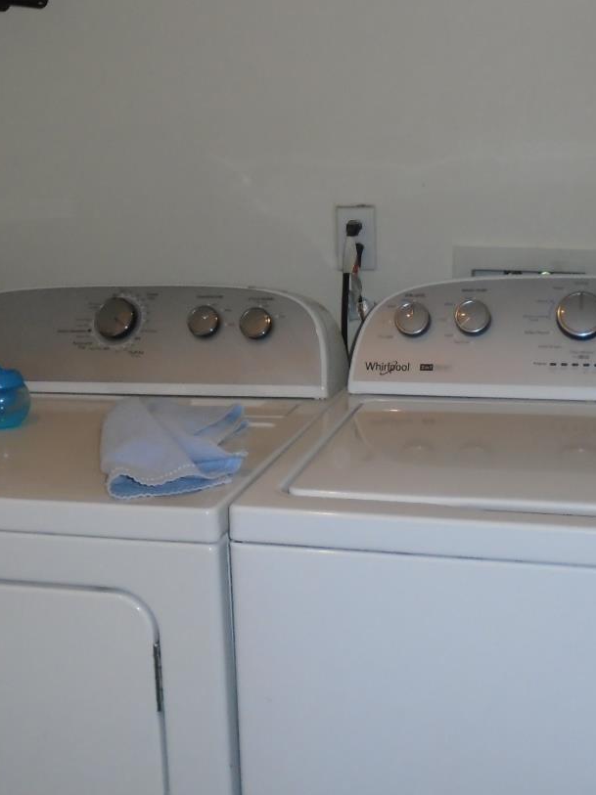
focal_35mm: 48
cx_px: 301
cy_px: 314
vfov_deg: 39.5
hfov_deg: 30.2
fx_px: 1103
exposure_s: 1/30
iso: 200
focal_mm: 4.6
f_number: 3.2
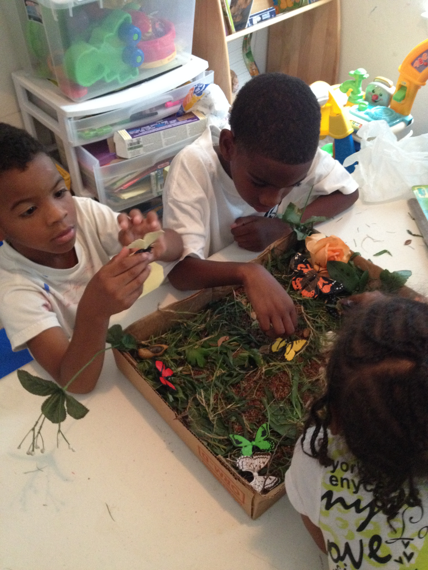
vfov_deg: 52.6
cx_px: 214
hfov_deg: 40.7
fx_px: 577
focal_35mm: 35
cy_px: 285
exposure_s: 1/15
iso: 400
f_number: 2.4
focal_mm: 4.28
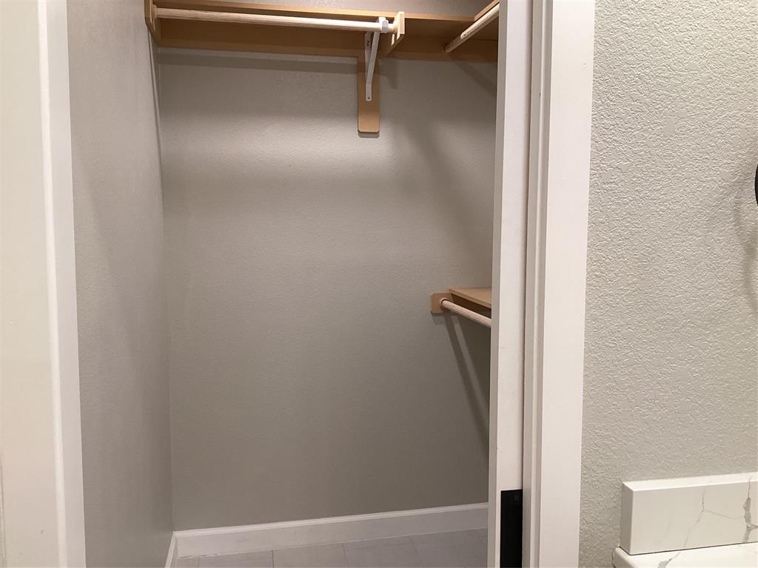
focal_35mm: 31
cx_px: 379
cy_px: 284
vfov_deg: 45.4
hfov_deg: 58.4
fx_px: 679
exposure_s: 1/60
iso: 125
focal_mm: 3.3
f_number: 2.4
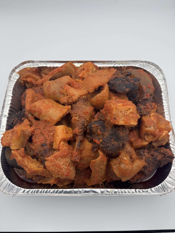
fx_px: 162
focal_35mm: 24
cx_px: 88
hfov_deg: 56.8
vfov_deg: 71.6
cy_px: 116
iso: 80
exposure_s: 1/436
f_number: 1.78
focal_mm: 6.76
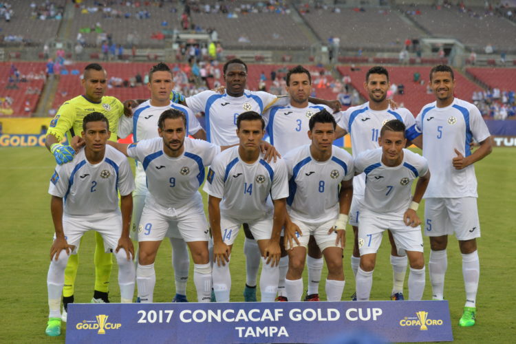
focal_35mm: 70
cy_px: 172
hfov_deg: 28.8
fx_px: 1003
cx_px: 258
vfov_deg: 19.5
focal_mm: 70
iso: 800
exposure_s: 1/800
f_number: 4
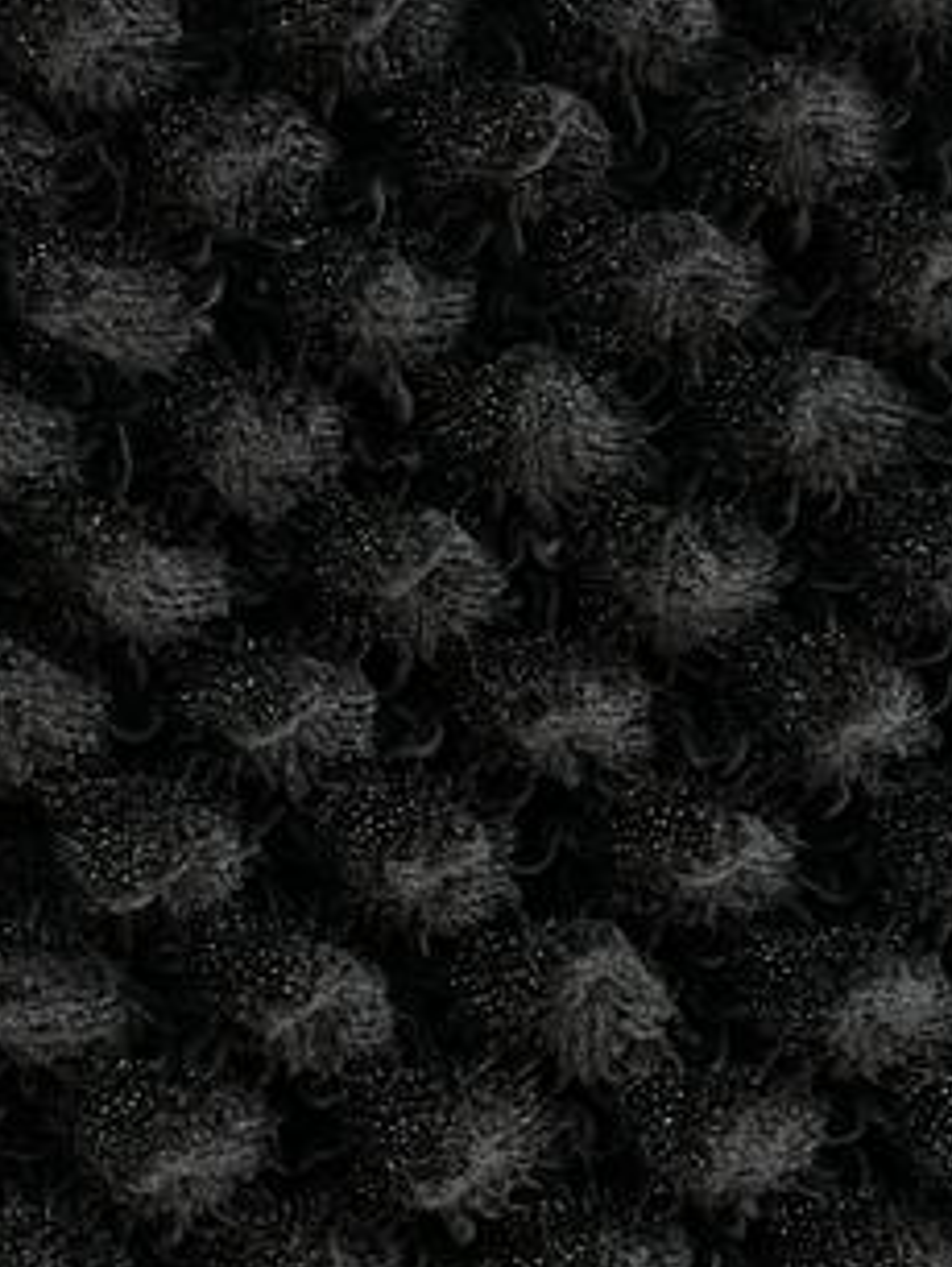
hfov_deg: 48.3
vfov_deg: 61.6
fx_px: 1062
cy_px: 669
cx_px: 480
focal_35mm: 29
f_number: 1.5
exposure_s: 1/60
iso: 125
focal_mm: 5.7
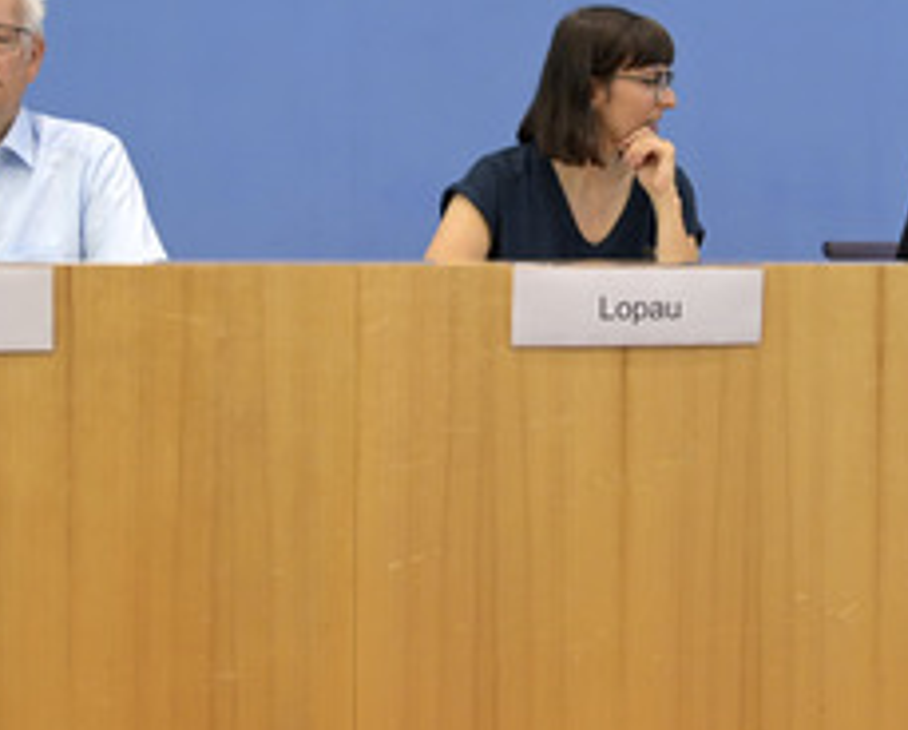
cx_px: 553
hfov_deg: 31.8
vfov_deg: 25.8
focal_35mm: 59
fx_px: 1588
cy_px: 266
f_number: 4
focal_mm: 32
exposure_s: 1/1250
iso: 4000
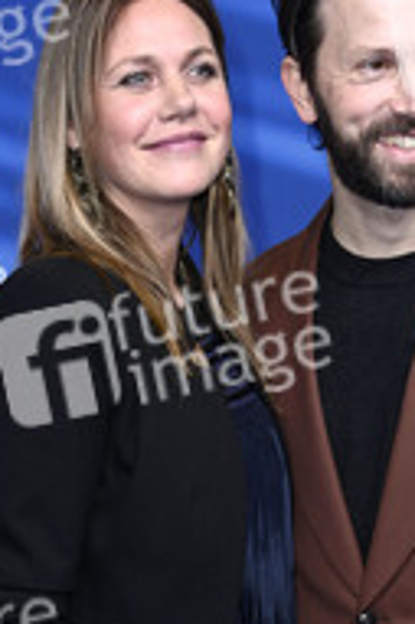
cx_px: 258
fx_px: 3256
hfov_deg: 7.3
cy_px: 513
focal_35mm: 188
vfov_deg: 10.9
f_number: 5.6
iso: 1250
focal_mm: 90
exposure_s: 1/250
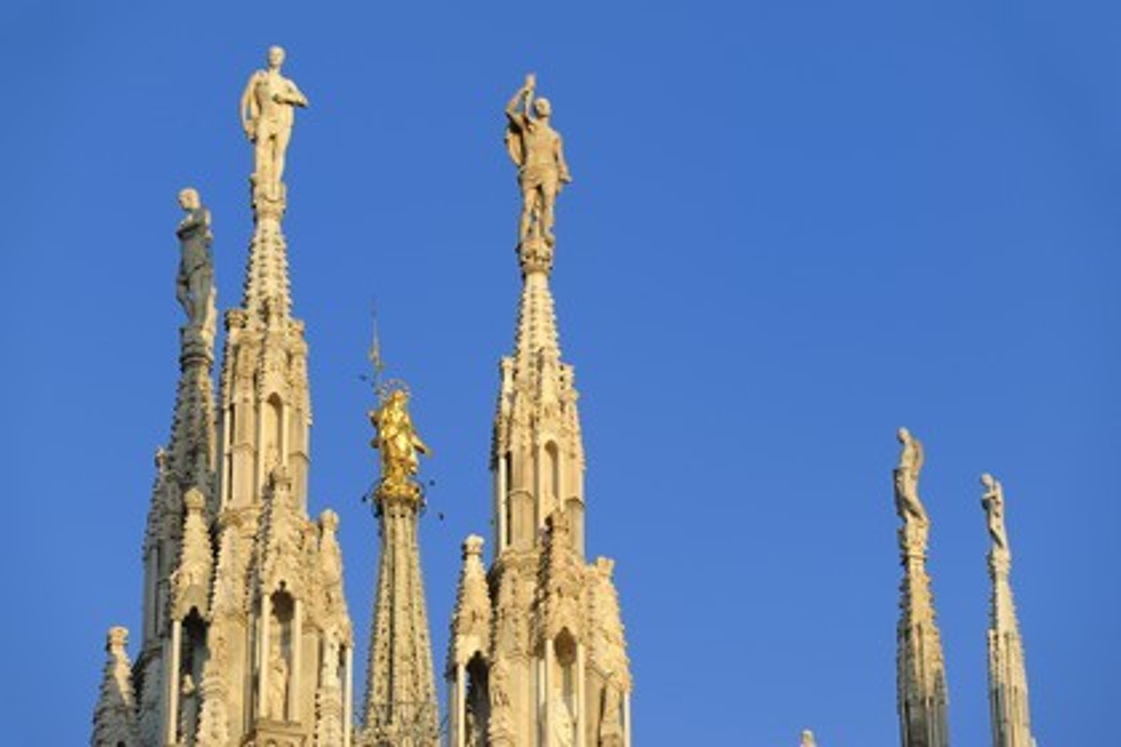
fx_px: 6227
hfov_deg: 10.3
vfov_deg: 6.9
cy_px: 374
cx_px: 560
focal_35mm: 200
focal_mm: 200
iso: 200
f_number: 8
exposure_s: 1/200
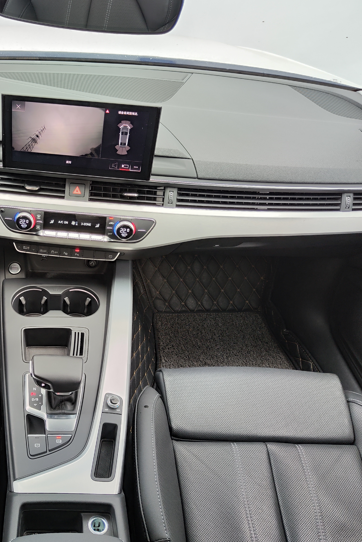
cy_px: 272
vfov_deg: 55.8
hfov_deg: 37.1
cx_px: 58
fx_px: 513
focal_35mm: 34
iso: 52
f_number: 1.88
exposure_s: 1/100
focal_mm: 5.59
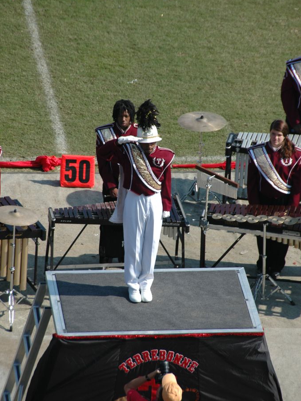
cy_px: 200
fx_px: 3789
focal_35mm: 327
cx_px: 151
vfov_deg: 6.1
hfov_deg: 4.5
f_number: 6.3
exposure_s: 1/500
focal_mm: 200
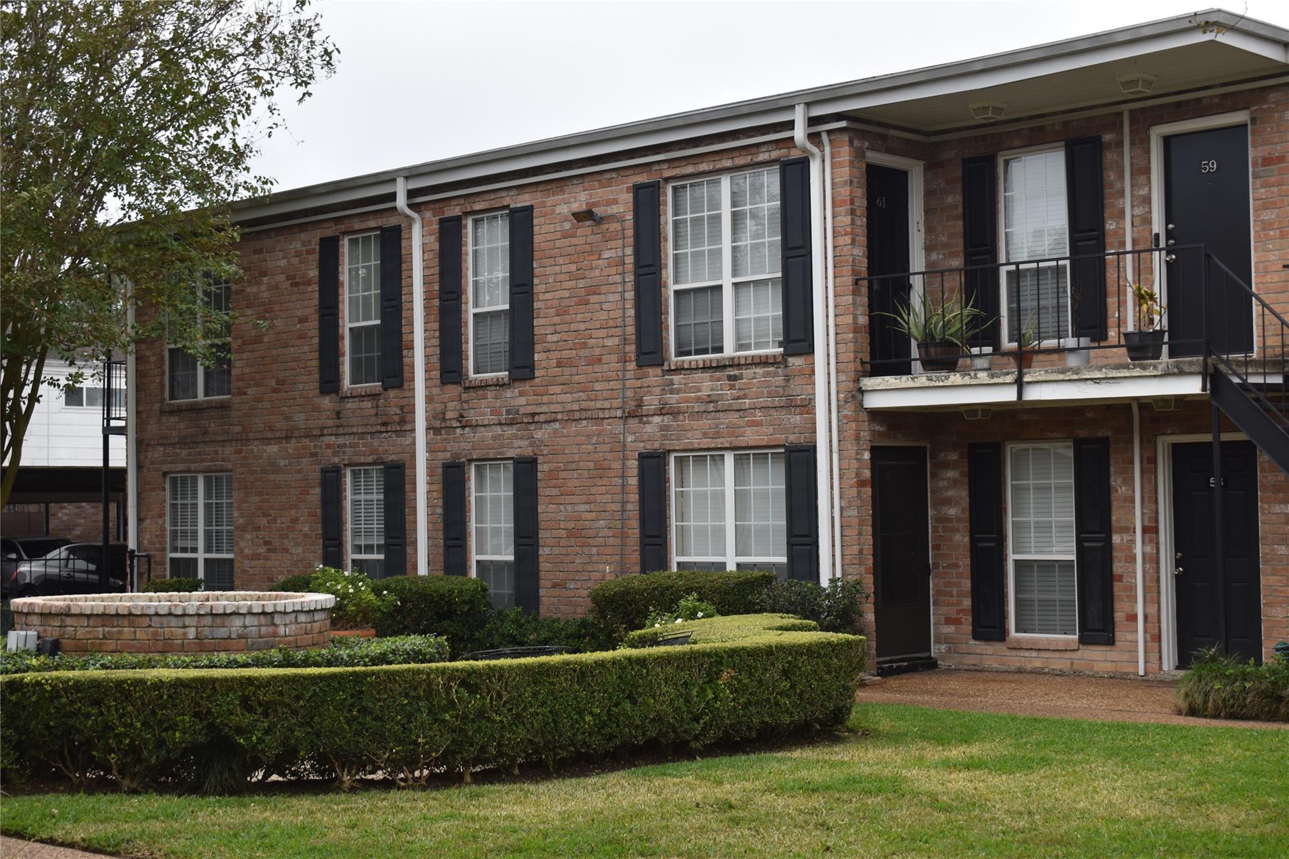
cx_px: 644
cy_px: 430
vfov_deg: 23.8
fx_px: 2041
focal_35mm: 57
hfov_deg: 35.1
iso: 100
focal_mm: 38
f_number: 7.1
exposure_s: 1/200
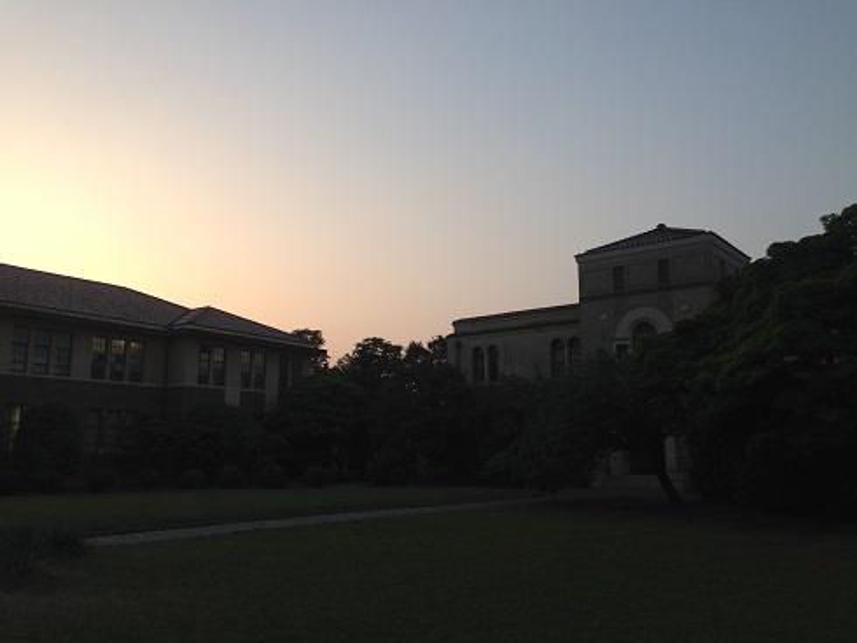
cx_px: 428
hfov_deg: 55.3
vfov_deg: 43.0
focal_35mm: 33
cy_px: 322
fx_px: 817
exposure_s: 1/319
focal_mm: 4.12
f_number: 2.4
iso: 50
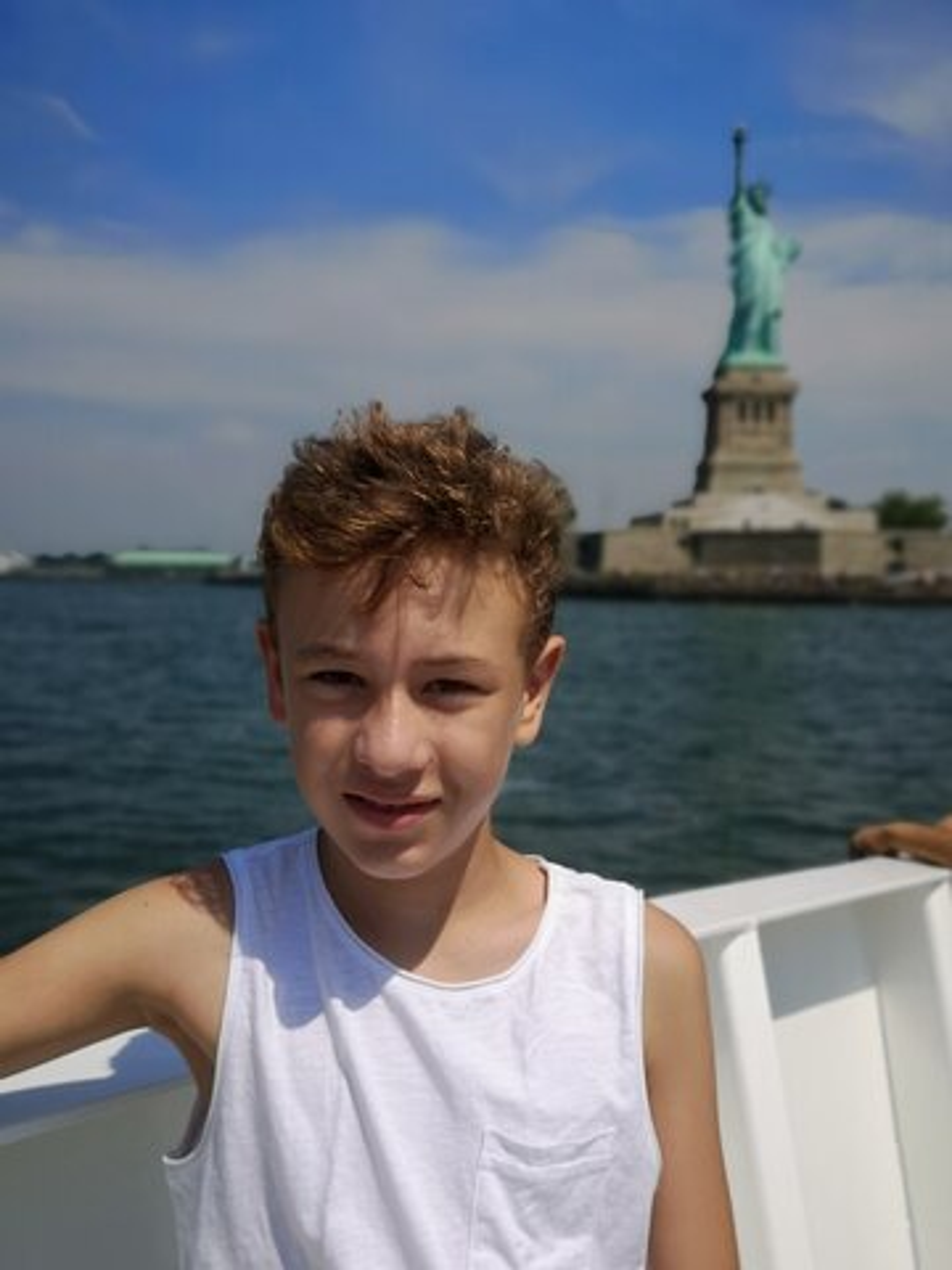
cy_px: 635
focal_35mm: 41
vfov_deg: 45.8
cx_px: 476
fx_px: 1503
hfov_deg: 35.1
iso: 50
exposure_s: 1/3663
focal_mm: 5.58
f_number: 1.8
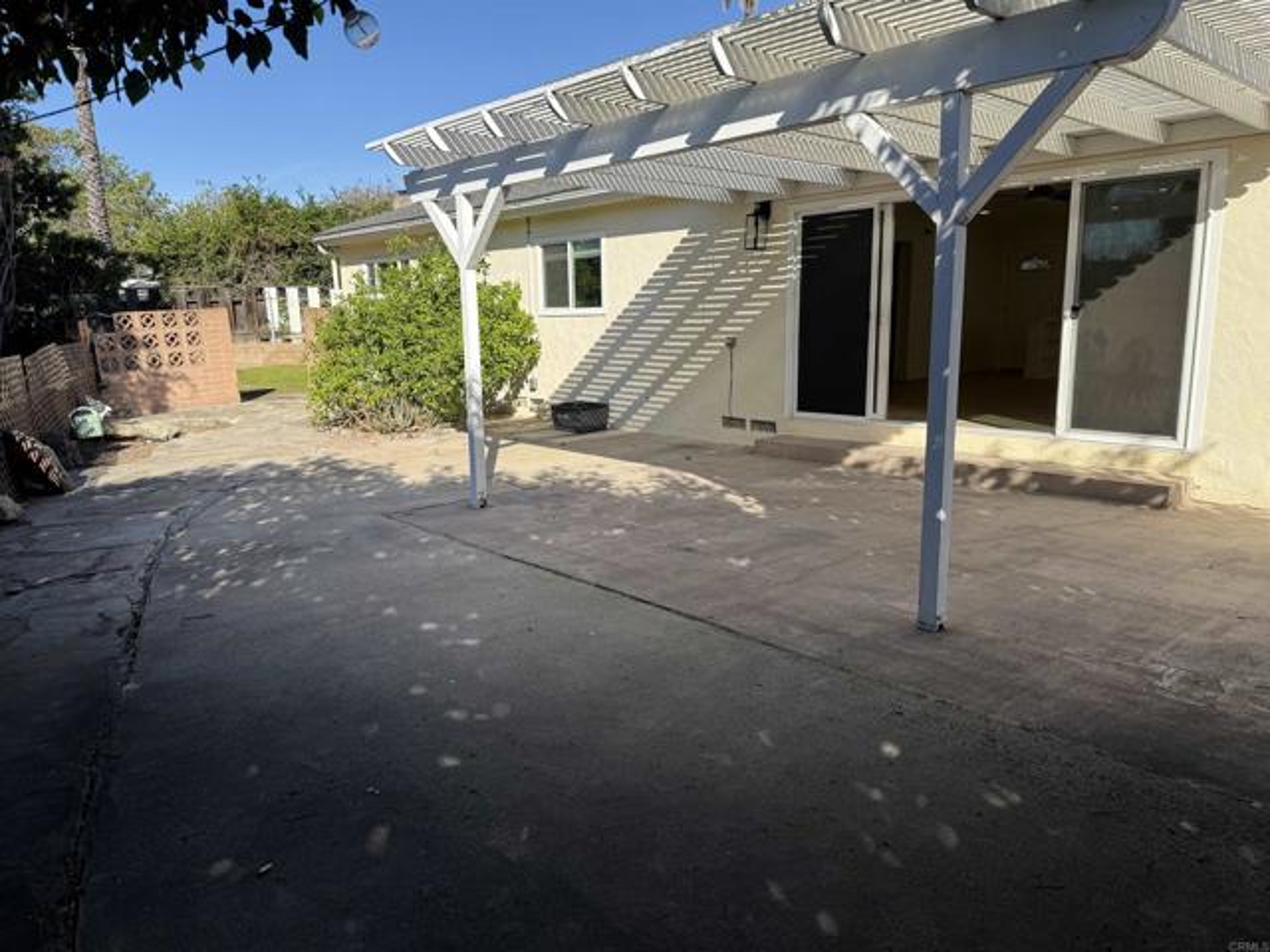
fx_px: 881
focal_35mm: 24
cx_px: 635
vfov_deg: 56.8
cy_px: 476
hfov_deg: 71.6
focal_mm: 6.76
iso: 80
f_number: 1.78
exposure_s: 1/2370
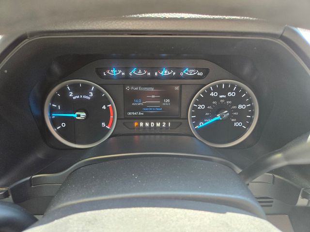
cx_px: 155
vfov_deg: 58.9
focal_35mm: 23
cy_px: 116
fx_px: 206
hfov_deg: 73.9
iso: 200
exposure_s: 1/180
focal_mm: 5.4
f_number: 1.8
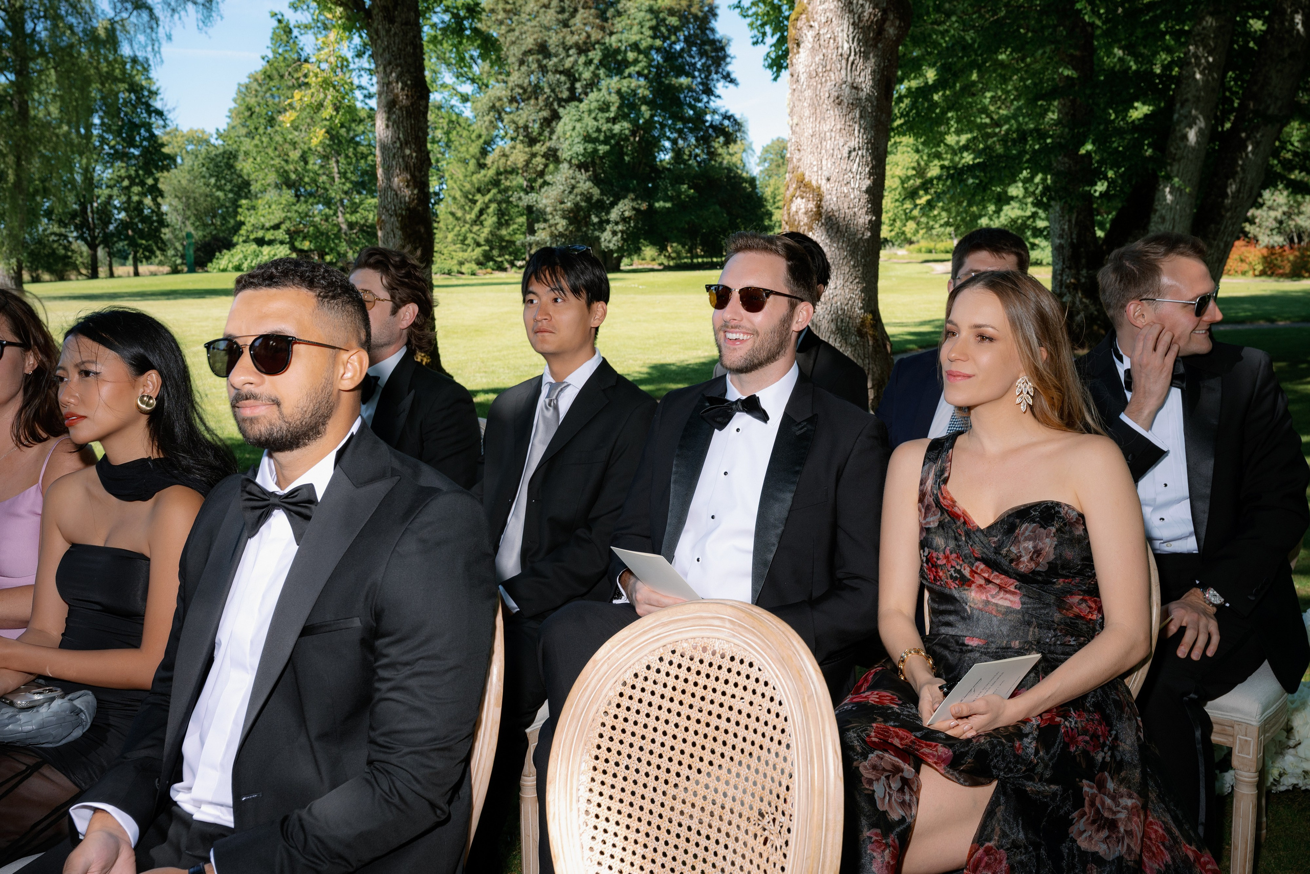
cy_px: 437
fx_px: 1201
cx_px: 655
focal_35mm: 33
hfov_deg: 57.2
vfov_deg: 40.0
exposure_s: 1/160
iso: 160
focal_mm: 33
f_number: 8
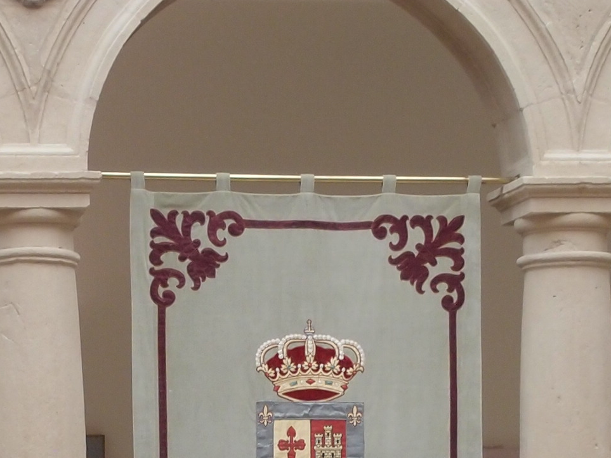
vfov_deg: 10.0
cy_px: 701
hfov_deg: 13.7
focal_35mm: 144
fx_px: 2541
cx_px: 140
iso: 125
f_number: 2
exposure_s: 1/80
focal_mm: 8.16
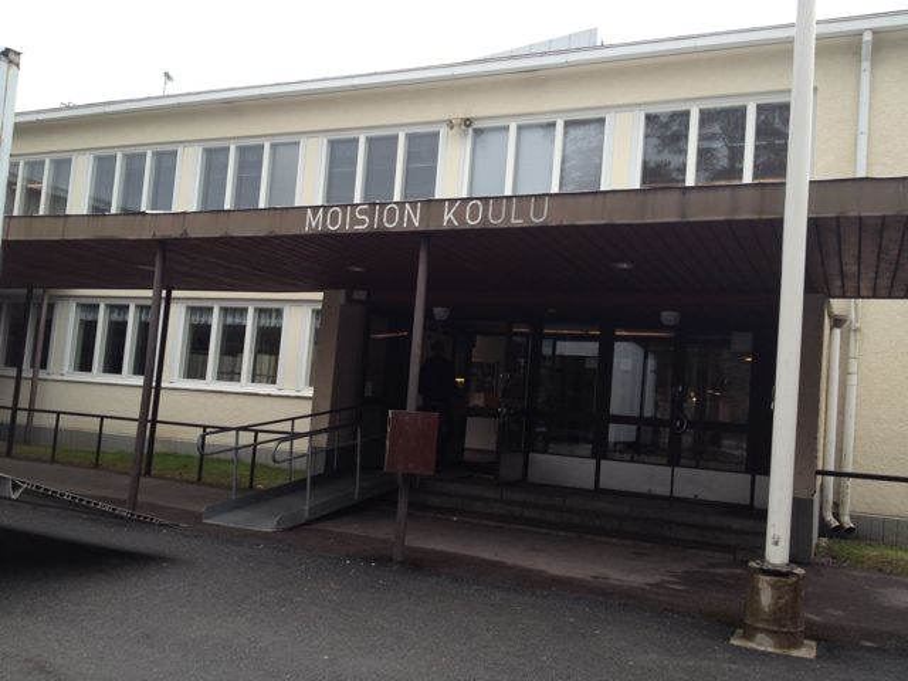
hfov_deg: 52.6
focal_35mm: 35
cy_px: 340
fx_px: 918
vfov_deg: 40.7
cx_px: 454
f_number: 2.4
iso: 64
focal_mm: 4.28
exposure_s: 1/258
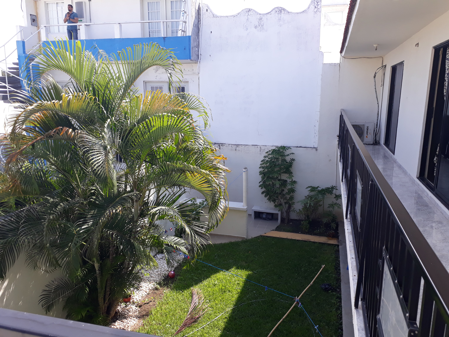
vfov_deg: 51.4
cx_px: 224
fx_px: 350
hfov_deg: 65.3
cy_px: 168
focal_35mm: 27
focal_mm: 3.6
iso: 40
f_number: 1.9
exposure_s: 1/456
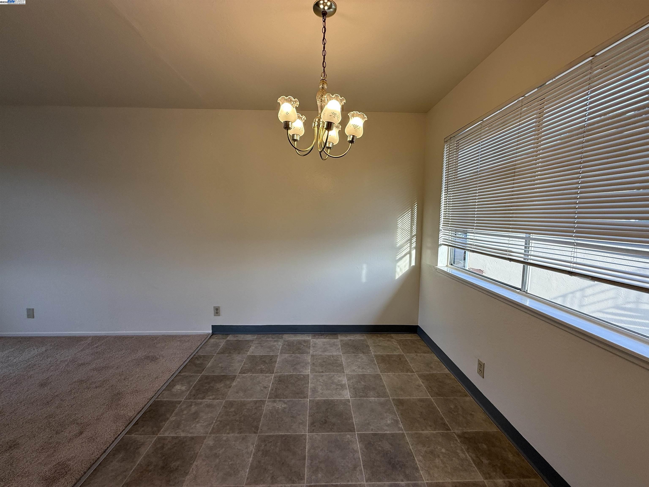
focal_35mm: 14
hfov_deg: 102.1
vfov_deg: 85.7
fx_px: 262
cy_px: 244
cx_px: 324
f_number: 2.2
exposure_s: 1/121
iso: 64
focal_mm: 2.22
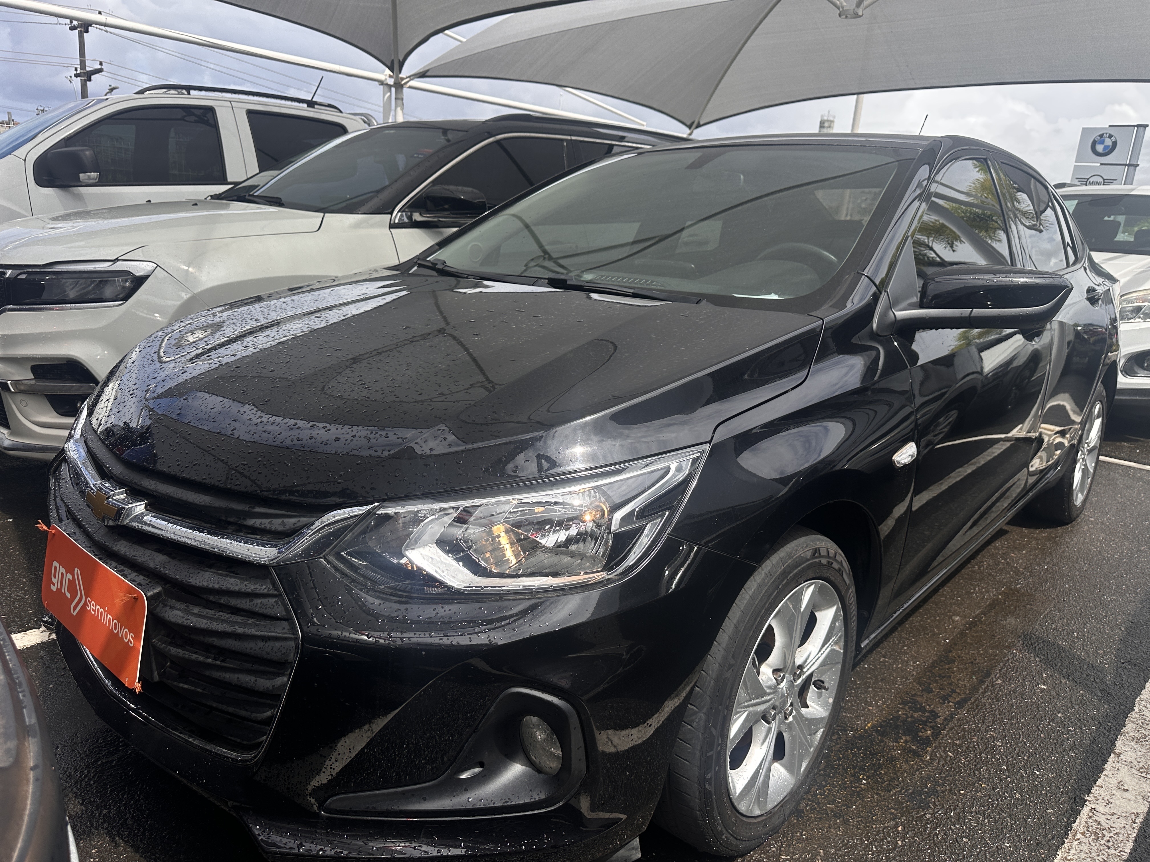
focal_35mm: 24
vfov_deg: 56.8
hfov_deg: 71.6
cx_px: 575
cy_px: 431
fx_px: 797
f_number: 1.78
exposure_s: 1/4545
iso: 80
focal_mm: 6.86
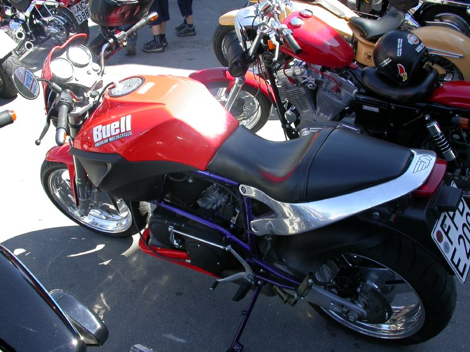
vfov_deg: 37.7
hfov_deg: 49.0
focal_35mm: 38
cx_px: 235
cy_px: 176
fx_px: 516
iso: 100
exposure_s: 1/126
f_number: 4.7
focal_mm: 7.85
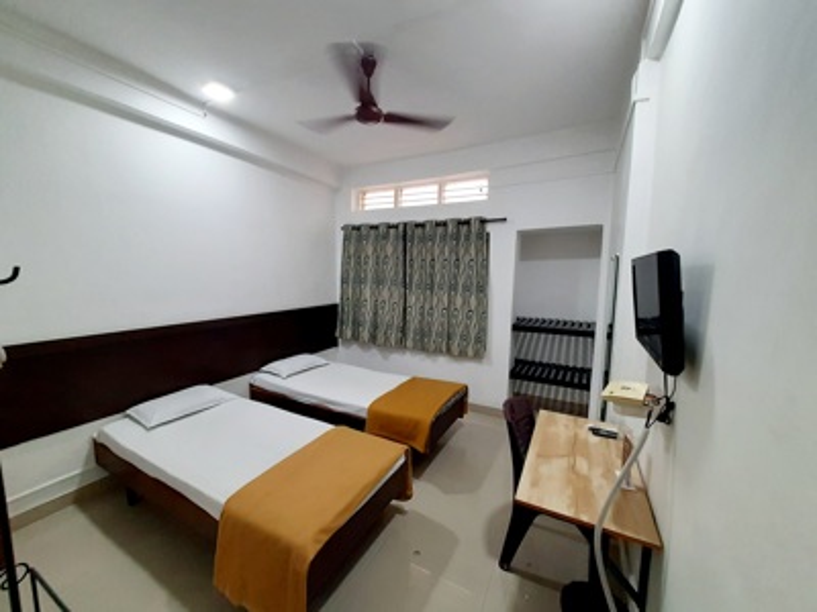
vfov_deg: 89.9
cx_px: 408
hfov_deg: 106.2
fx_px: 307
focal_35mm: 13
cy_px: 306
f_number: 2.2
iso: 160
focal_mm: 1.42
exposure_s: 1/50
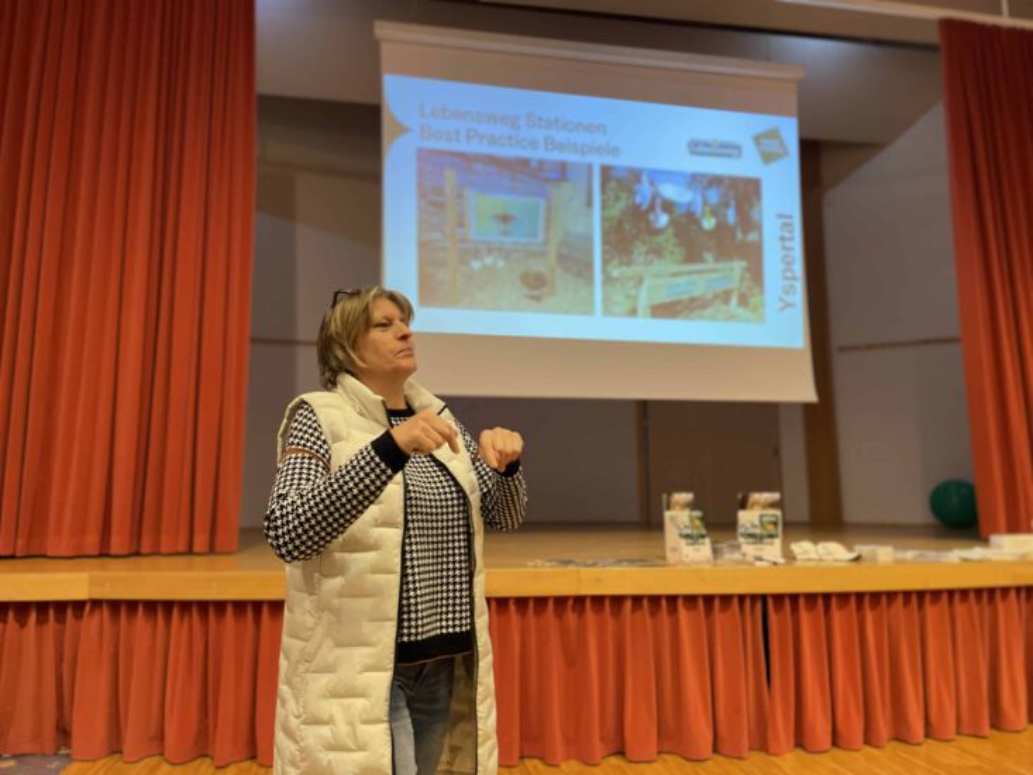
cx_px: 516
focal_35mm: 26
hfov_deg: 67.3
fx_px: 776
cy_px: 388
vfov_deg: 53.1
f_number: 1.6
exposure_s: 1/50
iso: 250
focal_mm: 4.2
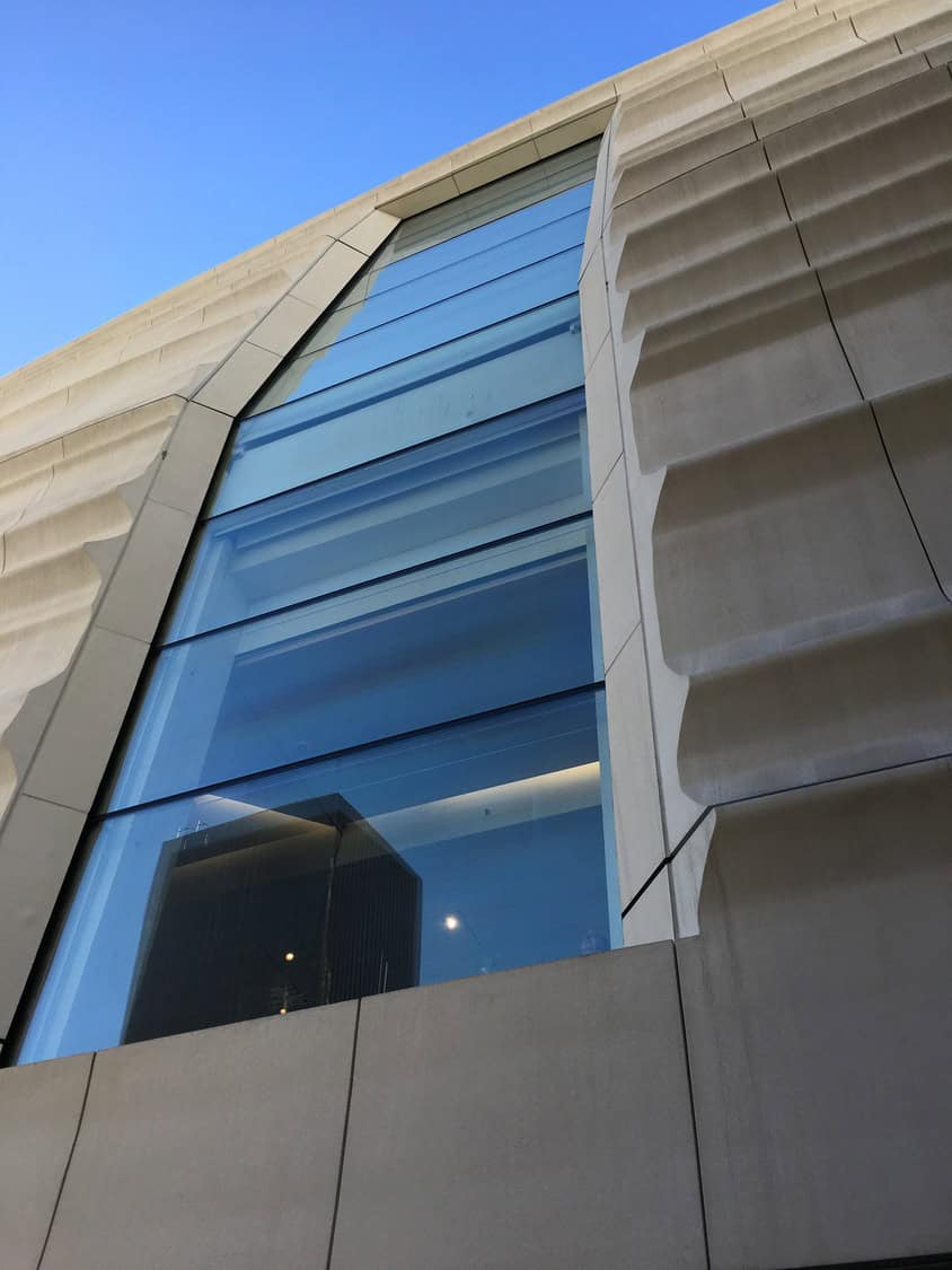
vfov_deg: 61.7
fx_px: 1063
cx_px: 476
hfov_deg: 48.2
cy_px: 635
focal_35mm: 29
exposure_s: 1/553
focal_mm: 4.2
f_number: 2.2
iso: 25
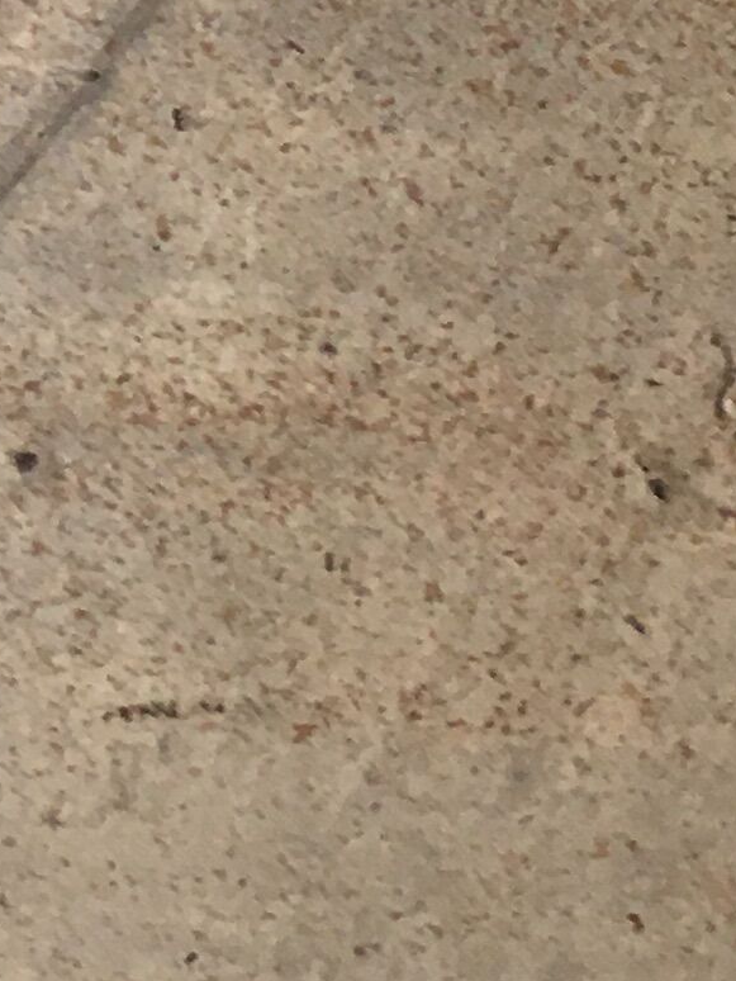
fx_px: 4278
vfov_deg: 12.6
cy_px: -335
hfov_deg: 9.7
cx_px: -212
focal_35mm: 151
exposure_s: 1/33
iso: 40
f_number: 2.2
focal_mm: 4.15
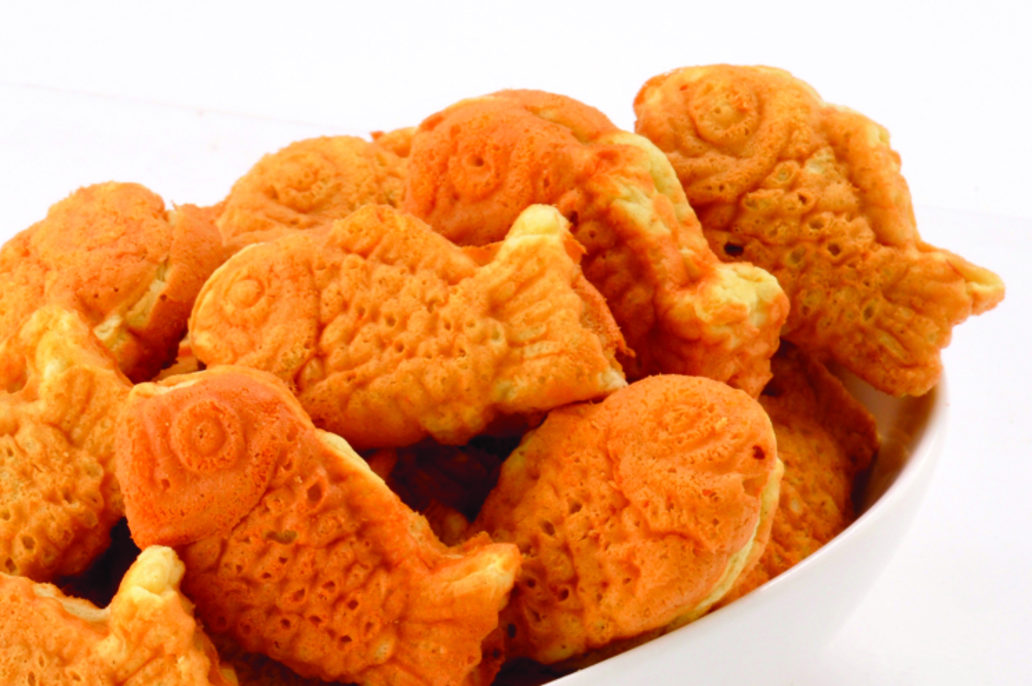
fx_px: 13773
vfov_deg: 2.9
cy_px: 476
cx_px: 346
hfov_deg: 4.3
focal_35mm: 481
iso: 200
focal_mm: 200
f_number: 29
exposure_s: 1/160
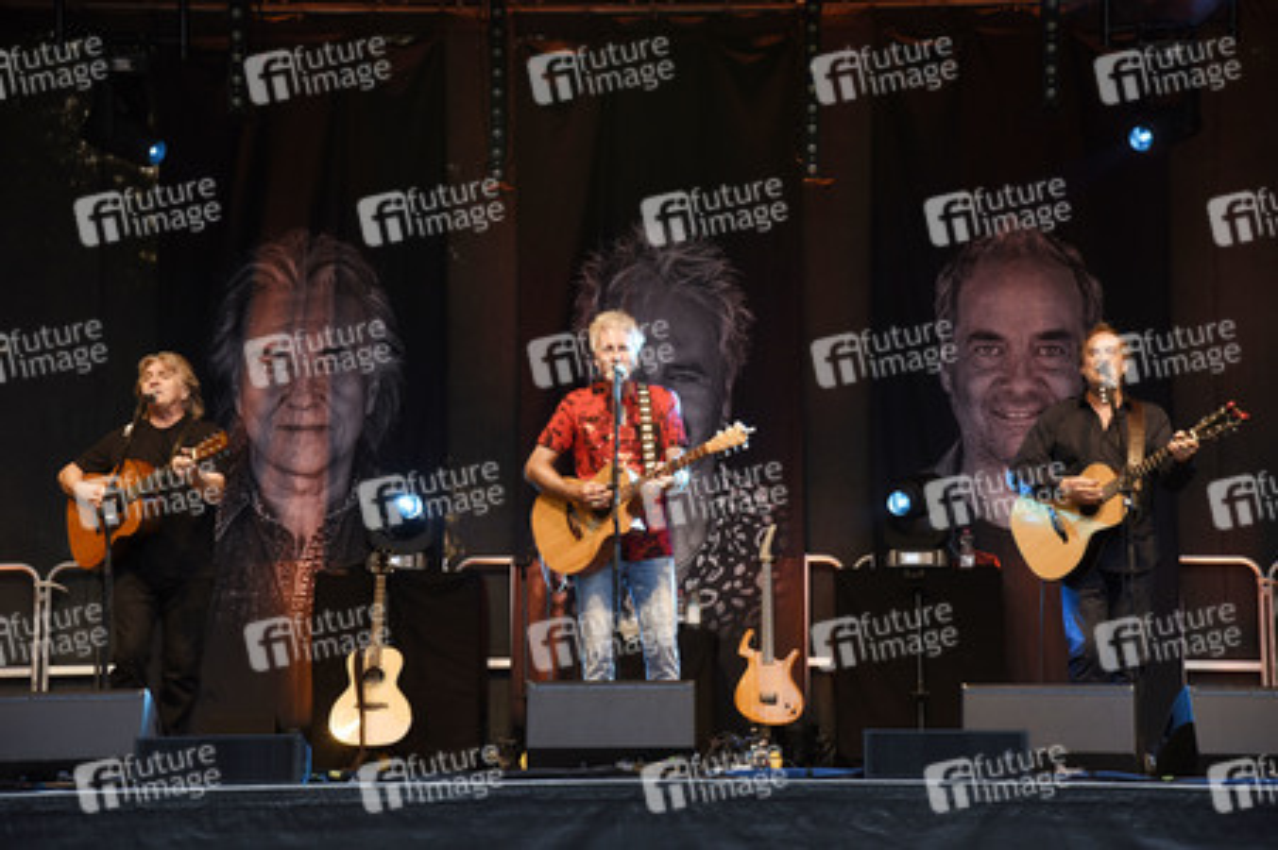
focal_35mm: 85
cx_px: 639
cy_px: 425
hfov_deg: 23.9
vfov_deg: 16.0
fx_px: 3015
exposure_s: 1/125
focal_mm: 85
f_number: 6.3
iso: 1000
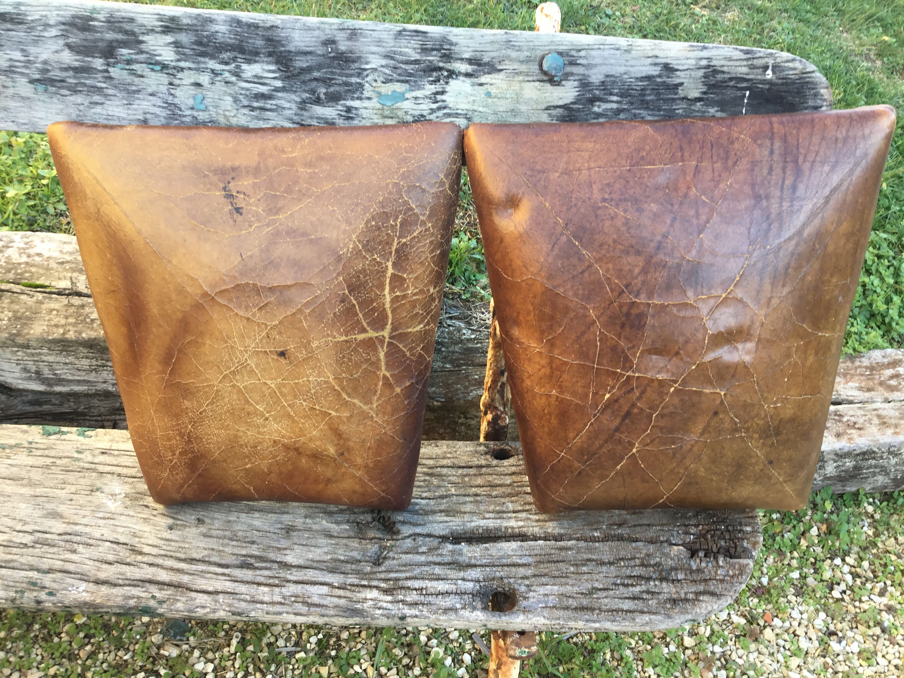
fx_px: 810
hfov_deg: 58.4
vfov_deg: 45.4
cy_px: 339
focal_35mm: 31
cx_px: 452
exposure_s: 1/50
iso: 25
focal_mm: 3.3
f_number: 2.4
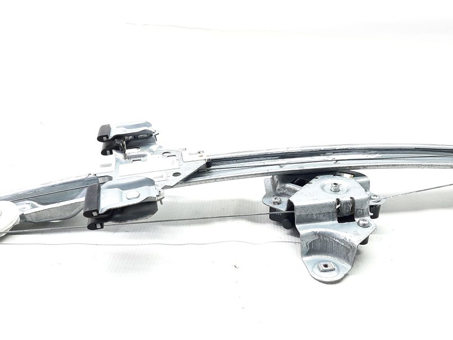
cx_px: 251
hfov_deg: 52.5
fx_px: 458
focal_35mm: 35
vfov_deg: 40.5
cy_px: 203
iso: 200
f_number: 2
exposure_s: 1/50
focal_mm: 4.6
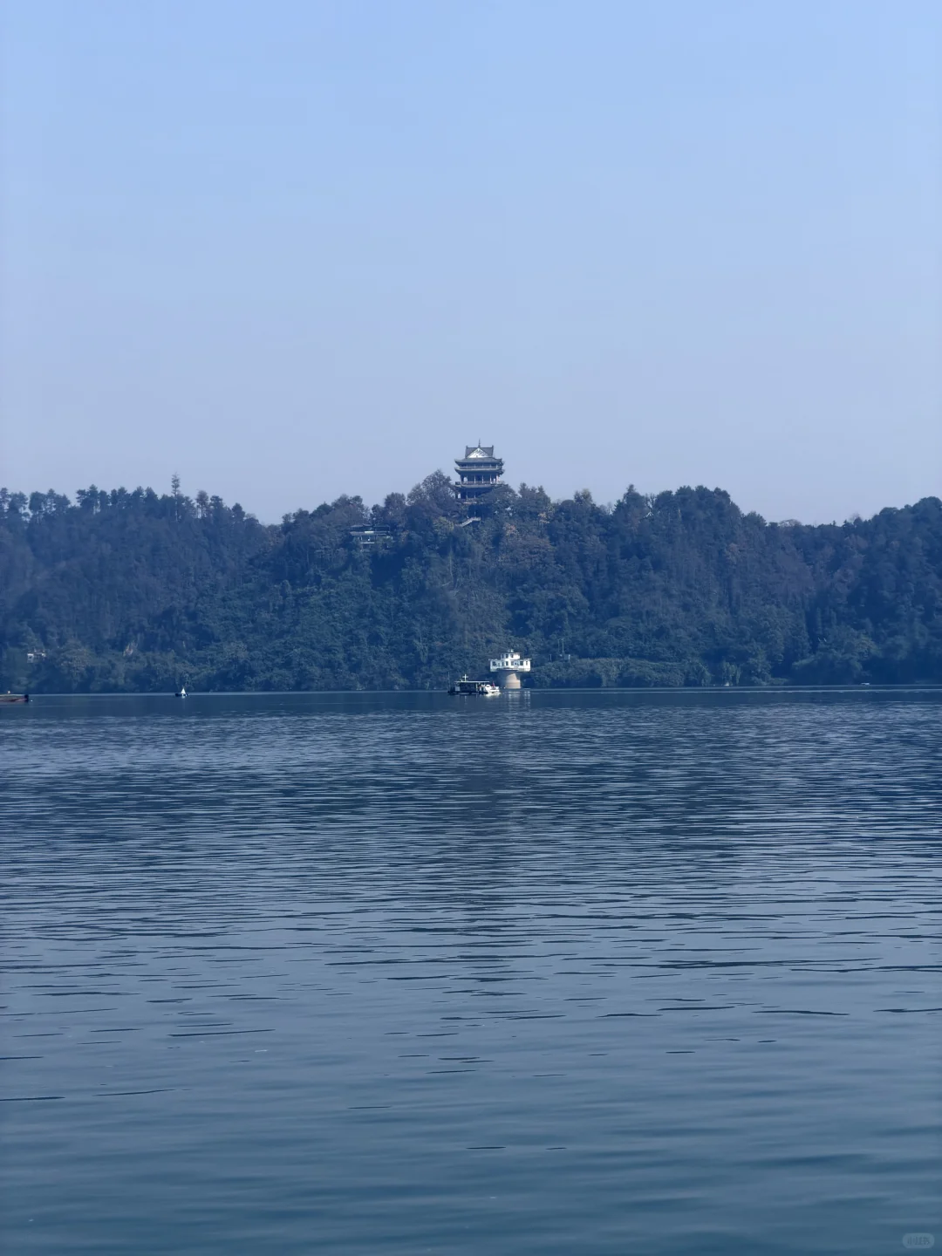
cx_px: 471
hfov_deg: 14.8
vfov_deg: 19.6
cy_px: 628
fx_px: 3628
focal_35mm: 100
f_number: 2.8
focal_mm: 16.89
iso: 20
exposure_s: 1/631
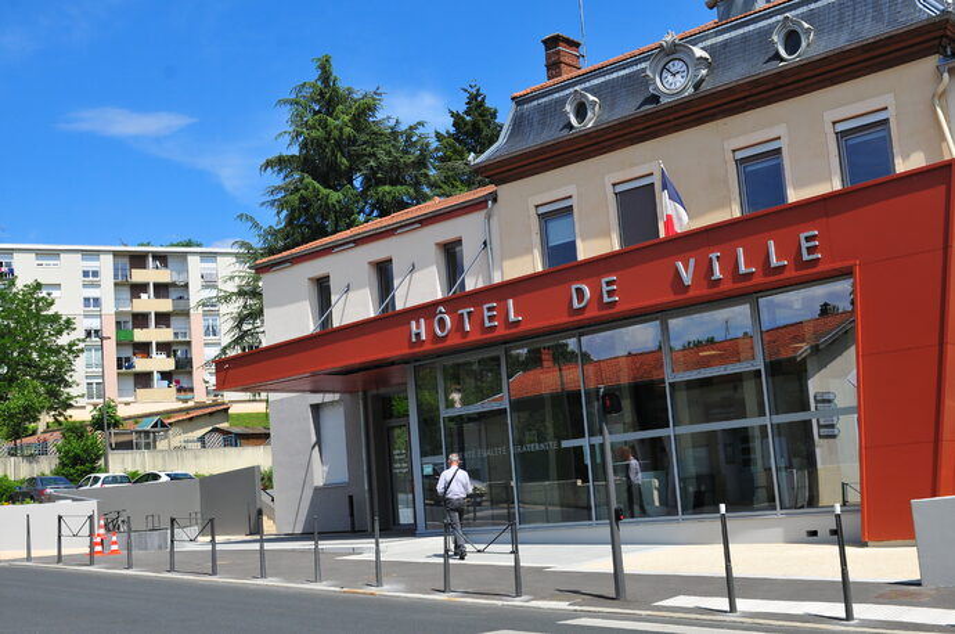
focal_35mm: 44
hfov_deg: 45.0
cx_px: 478
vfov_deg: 30.8
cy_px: 317
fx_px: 1152
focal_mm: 29
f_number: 8
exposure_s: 1/800
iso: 250
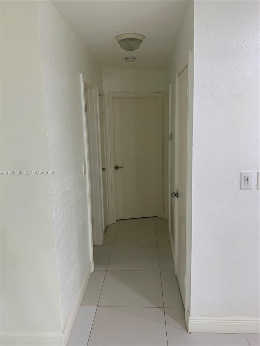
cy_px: 173
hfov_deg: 53.1
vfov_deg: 67.3
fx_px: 260
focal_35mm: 26
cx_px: 130
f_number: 1.8
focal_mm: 4.25
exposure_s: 1/60
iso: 125
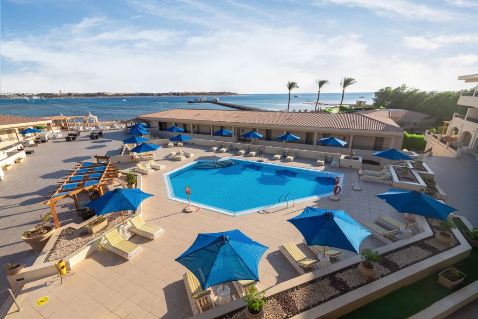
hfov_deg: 96.7
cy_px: 160
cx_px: 239
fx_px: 213
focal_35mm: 16
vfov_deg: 73.8
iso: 100
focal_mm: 16
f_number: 10
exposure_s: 1/80
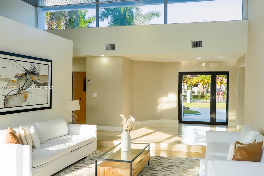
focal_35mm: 36
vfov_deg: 36.9
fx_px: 264
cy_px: 88
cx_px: 132
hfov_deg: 53.1
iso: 640
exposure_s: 1/400
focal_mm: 24
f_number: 5
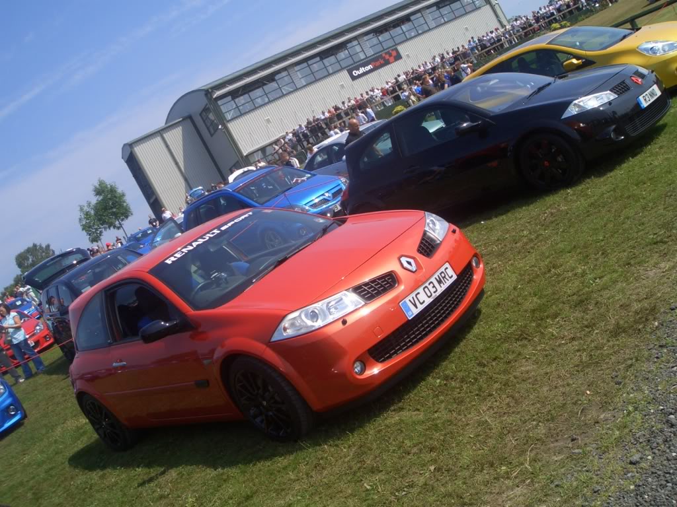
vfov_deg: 39.7
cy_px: 254
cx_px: 338
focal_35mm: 36
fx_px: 704
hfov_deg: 51.4
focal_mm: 4.8
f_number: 4
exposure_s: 1/500
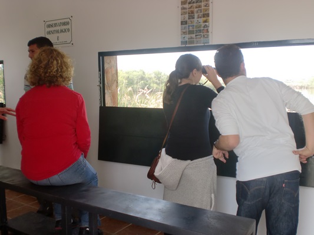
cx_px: 157
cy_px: 118
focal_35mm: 35
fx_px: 318
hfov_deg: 52.6
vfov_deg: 40.7
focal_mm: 6.3
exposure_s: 1/125
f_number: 3.1
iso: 64
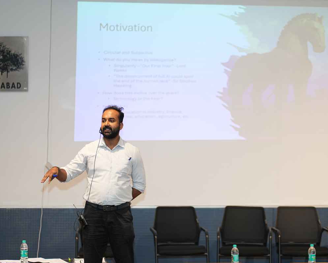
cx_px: 171
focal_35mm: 96
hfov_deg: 20.0
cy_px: 132
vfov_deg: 16.0
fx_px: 932
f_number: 1.8
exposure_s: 1/160
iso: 400
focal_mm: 85
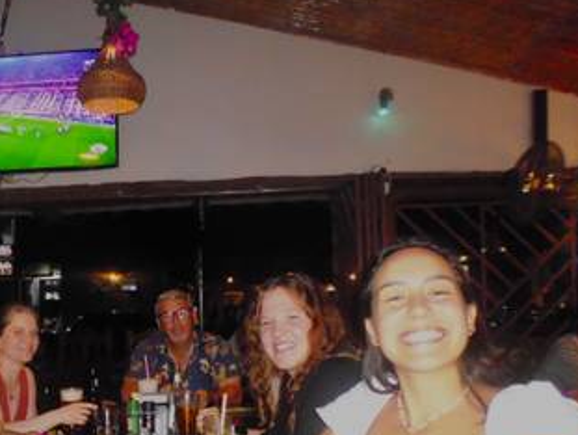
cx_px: 145
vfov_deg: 38.1
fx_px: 619
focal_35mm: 37
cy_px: 309
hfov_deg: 48.2
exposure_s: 1/60
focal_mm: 4.3
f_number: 2.8
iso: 800
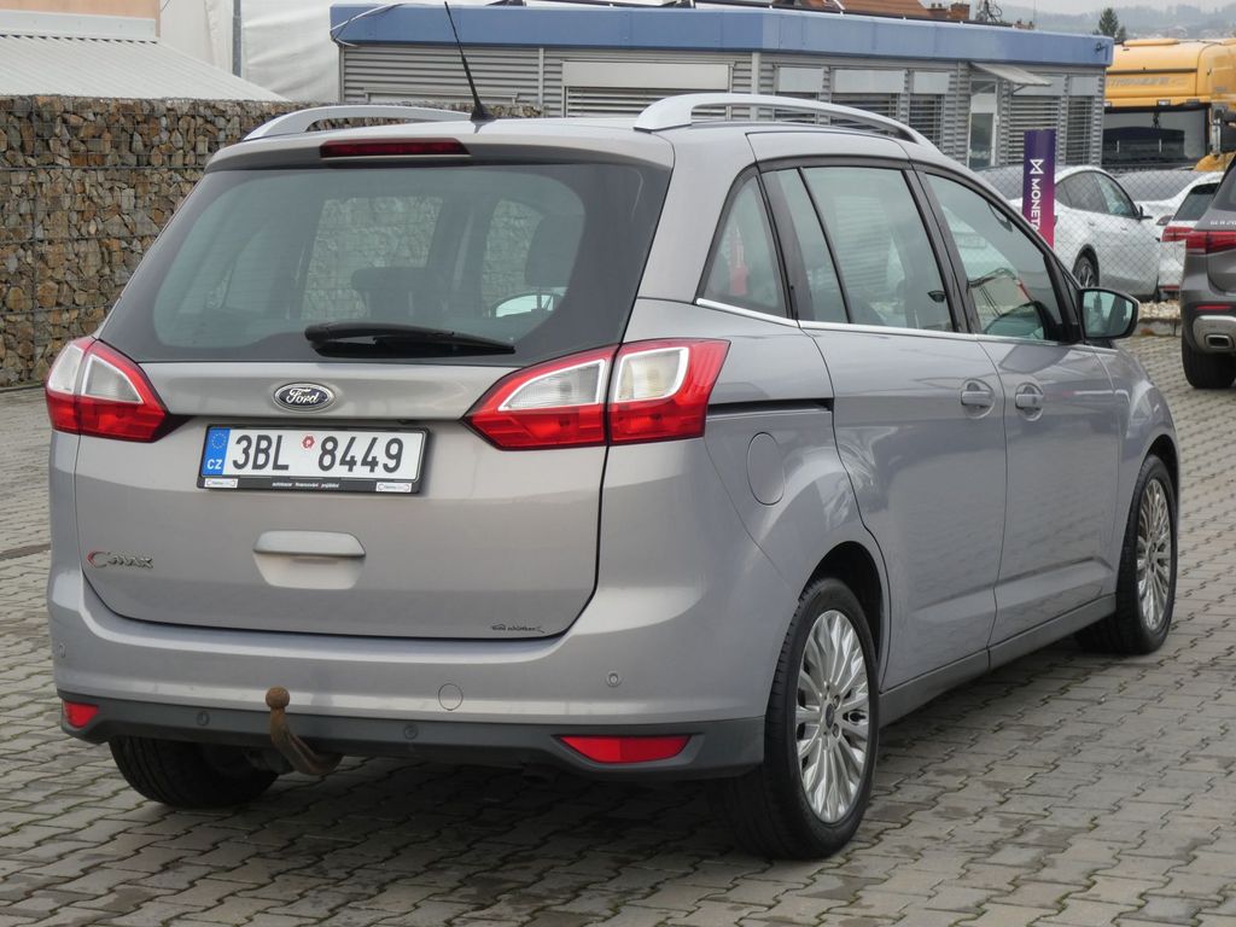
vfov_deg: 18.7
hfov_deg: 24.7
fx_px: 2821
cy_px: 464
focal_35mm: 79
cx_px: 618
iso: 80
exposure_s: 1/80
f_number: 5.6
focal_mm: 14.1
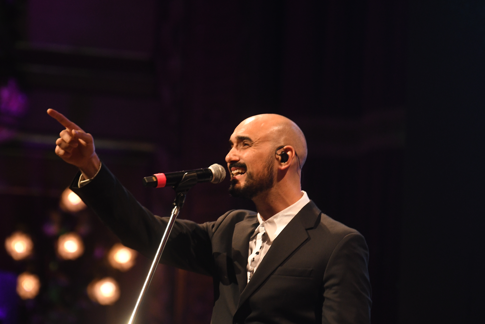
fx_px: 4445
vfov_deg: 4.2
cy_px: 162
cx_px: 242
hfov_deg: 6.2
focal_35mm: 330
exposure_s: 1/160
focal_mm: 220
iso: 2000
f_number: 4
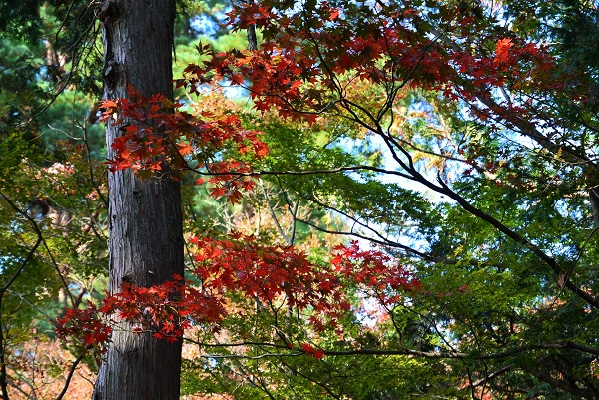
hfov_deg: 11.5
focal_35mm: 179
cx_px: 300
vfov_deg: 7.7
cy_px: 200
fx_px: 2980
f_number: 4.5
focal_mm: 66.4
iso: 100
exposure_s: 1/100
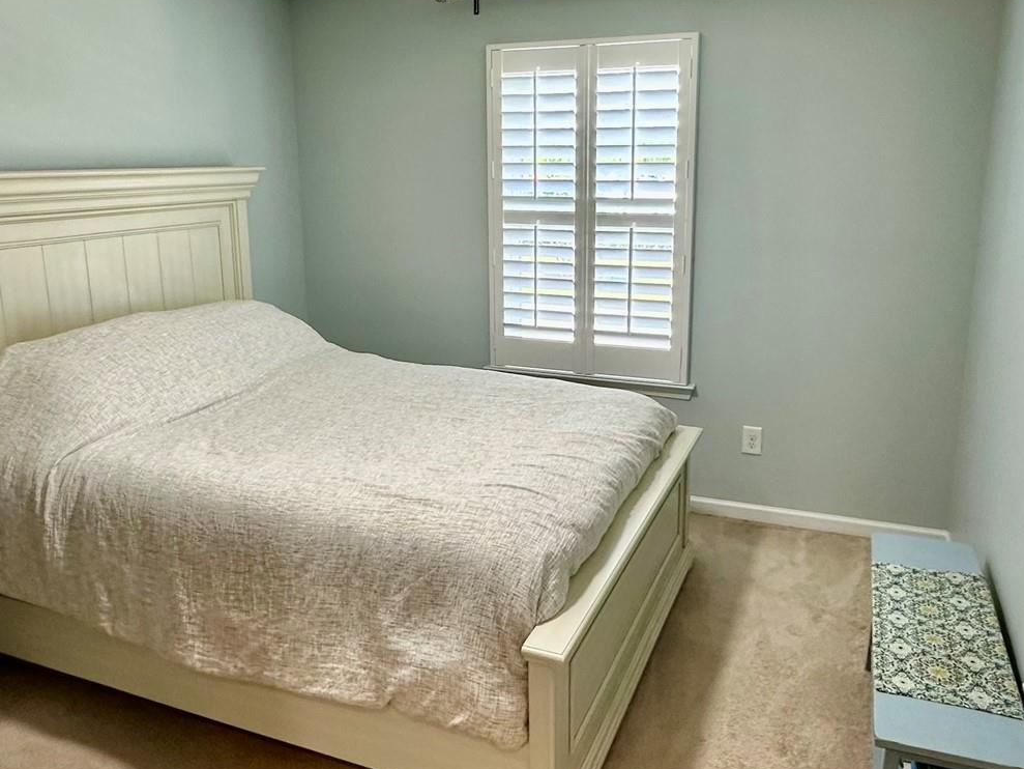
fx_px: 858
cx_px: 514
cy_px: 336
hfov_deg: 61.7
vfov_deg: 48.1
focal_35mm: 29
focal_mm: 2.22
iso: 200
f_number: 2.2
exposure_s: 1/120
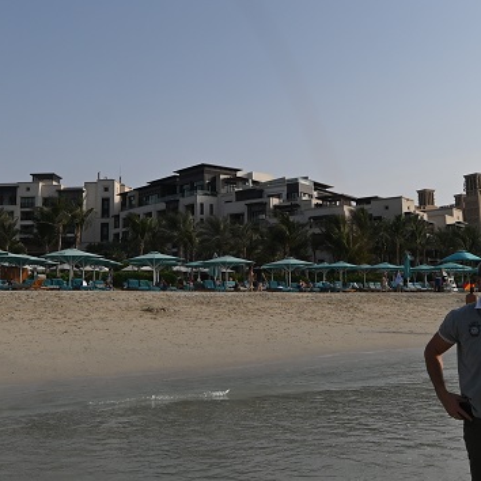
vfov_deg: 40.6
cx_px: 262
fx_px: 645
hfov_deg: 40.9
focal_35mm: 41
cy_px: 176
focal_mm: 12
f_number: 8
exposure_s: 1/500
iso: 100
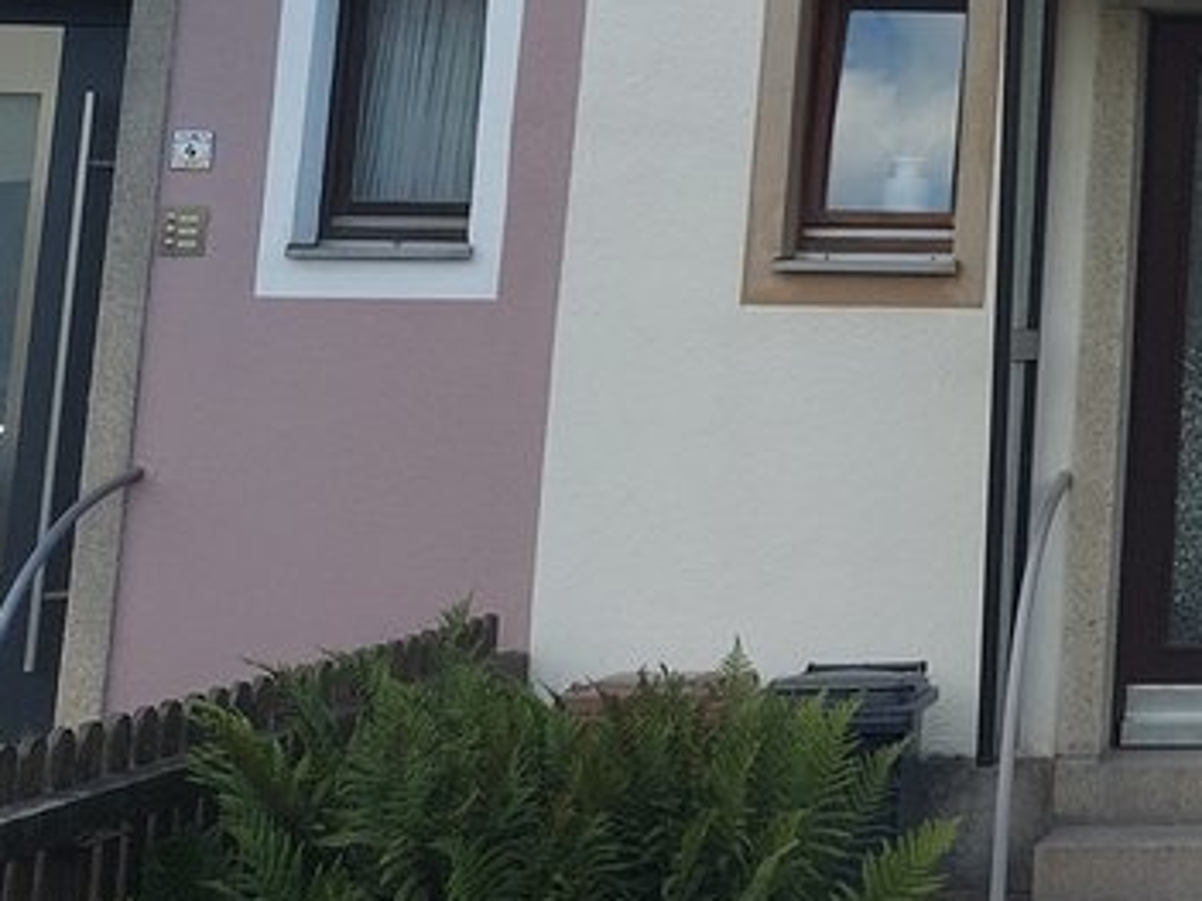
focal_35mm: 82
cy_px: -116
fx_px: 2846
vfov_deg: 17.3
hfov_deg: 20.7
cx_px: 1750
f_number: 1.8
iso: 25
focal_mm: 5.23
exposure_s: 1/397
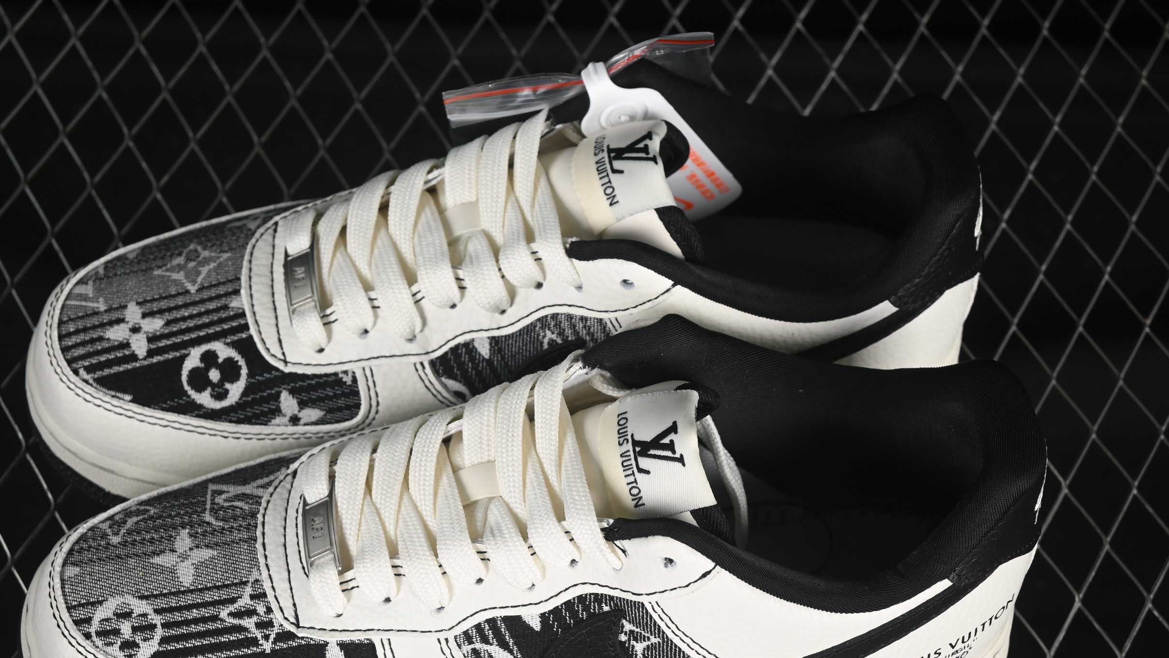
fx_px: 2790
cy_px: 441
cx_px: 525
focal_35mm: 90
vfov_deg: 13.4
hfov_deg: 23.7
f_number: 7.1
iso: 160
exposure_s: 1/60
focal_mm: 50
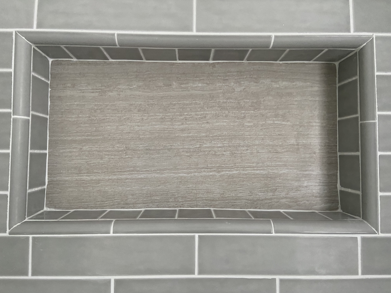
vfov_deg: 53.1
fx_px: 294
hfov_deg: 67.3
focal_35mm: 26
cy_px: 146
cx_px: 196
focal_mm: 4.25
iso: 500
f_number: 1.8
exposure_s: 1/46
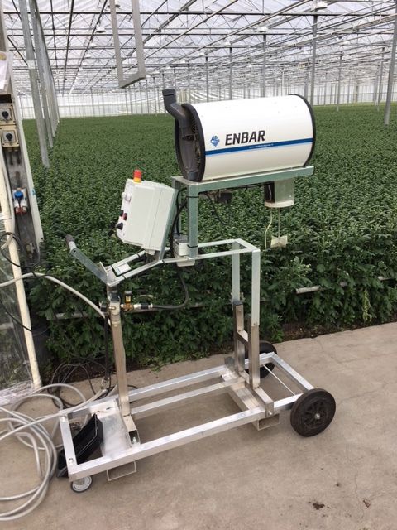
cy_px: 265
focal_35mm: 29
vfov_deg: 61.7
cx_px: 198
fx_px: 443
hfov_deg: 48.2
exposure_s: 1/487
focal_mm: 4.15
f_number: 2.2
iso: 25
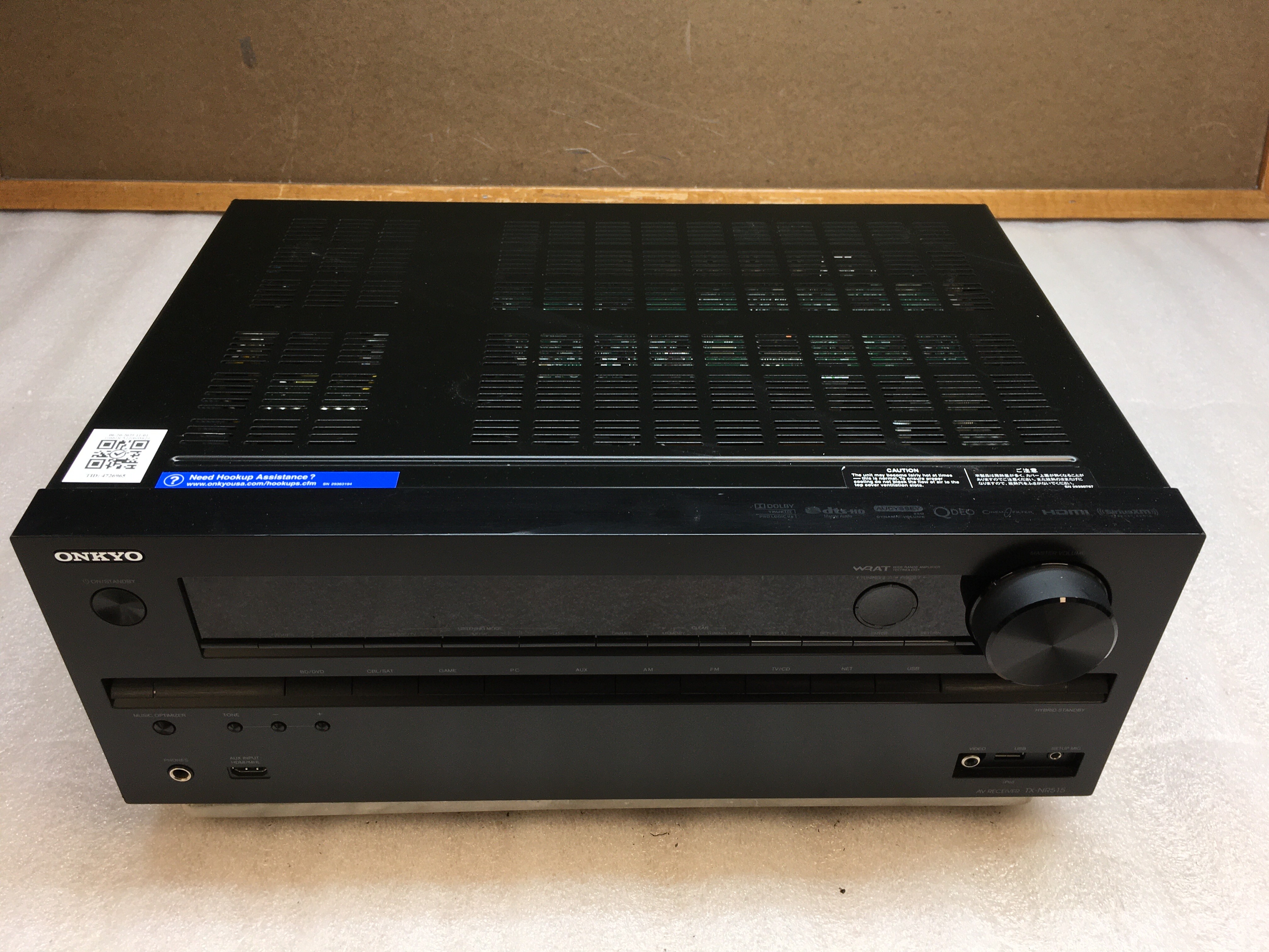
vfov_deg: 48.2
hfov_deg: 61.7
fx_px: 1063
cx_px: 634
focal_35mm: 29
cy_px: 476
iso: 32
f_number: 2.2
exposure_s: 1/60
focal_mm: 4.15
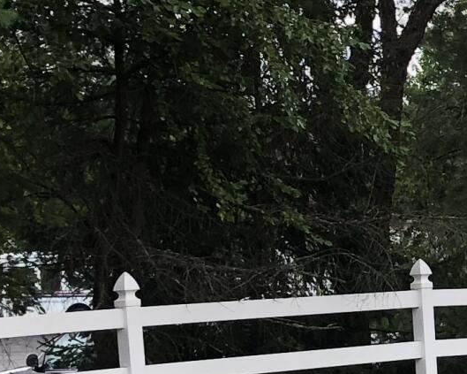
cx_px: 761
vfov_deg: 9.9
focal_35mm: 155
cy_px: 330
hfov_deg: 11.7
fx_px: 2142
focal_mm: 3.99
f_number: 1.8
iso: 20
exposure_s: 1/552
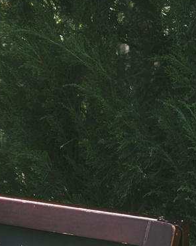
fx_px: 964
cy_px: 309
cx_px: -113
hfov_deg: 11.1
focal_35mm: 133
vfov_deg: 14.0
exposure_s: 1/125
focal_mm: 23
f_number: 5.6
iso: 640
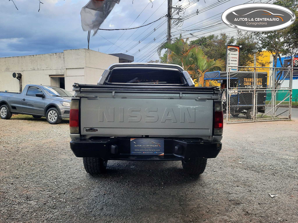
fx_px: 215
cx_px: 149
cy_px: 112
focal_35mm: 25
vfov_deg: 54.9
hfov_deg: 69.4
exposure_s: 1/120
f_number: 2
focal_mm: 4.6
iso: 50
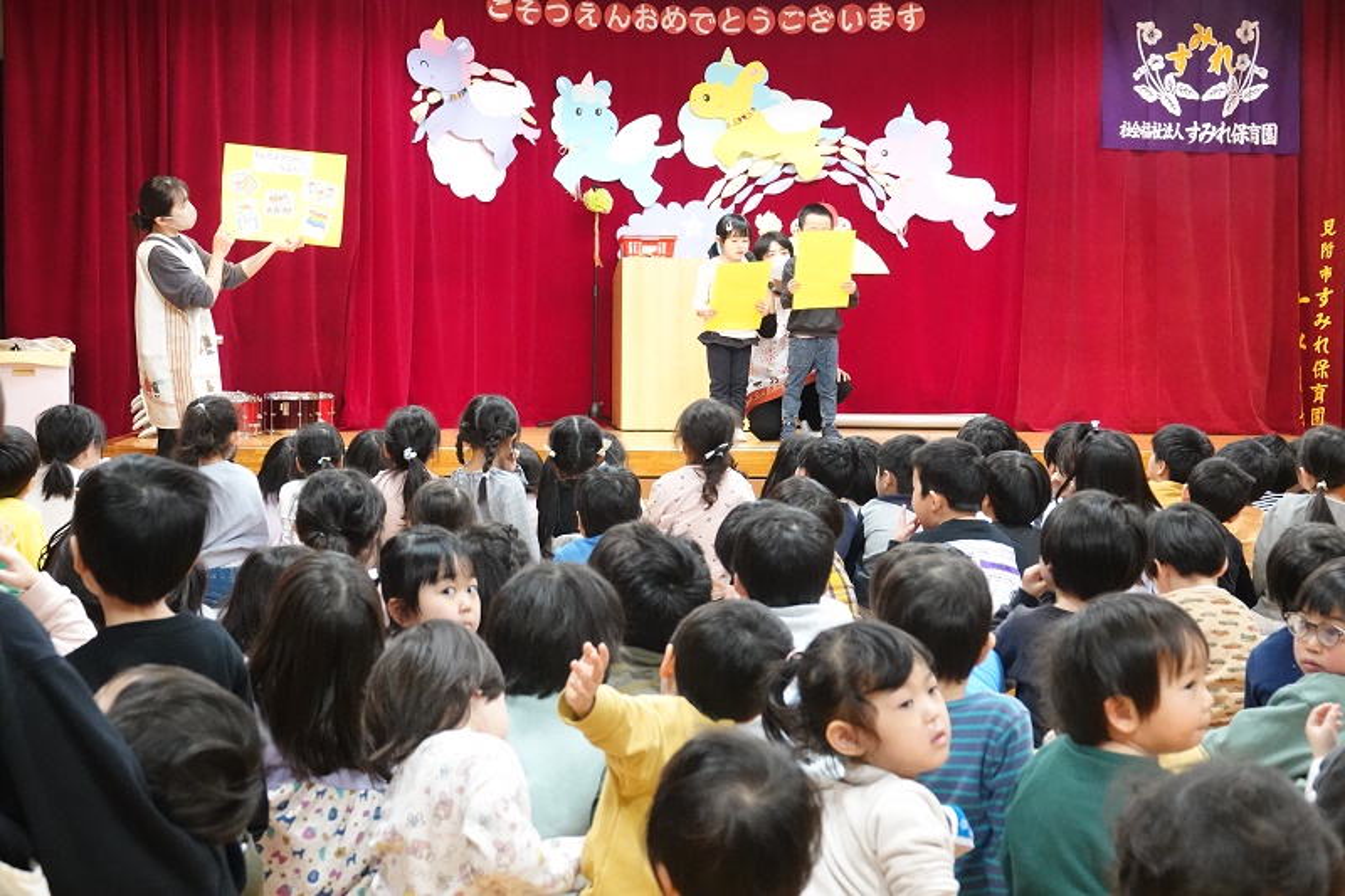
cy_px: 448
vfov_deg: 22.3
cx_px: 672
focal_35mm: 61
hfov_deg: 32.9
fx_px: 2278
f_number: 3.5
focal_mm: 22.19
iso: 3200
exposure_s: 1/80
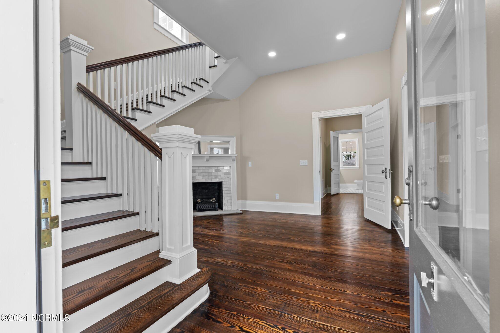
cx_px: 250
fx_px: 229
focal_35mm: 16
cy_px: 166
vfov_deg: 72.1
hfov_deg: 95.0
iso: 400
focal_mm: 16.5
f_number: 8
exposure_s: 1/1.25
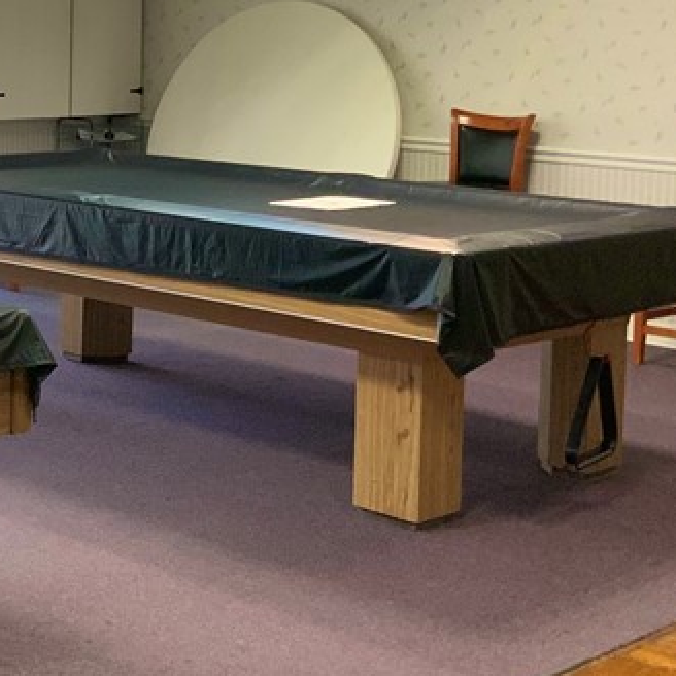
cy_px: 99
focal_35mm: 80
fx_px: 1768
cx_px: -117
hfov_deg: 20.4
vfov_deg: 21.3
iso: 100
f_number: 1.8
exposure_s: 1/60
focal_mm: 3
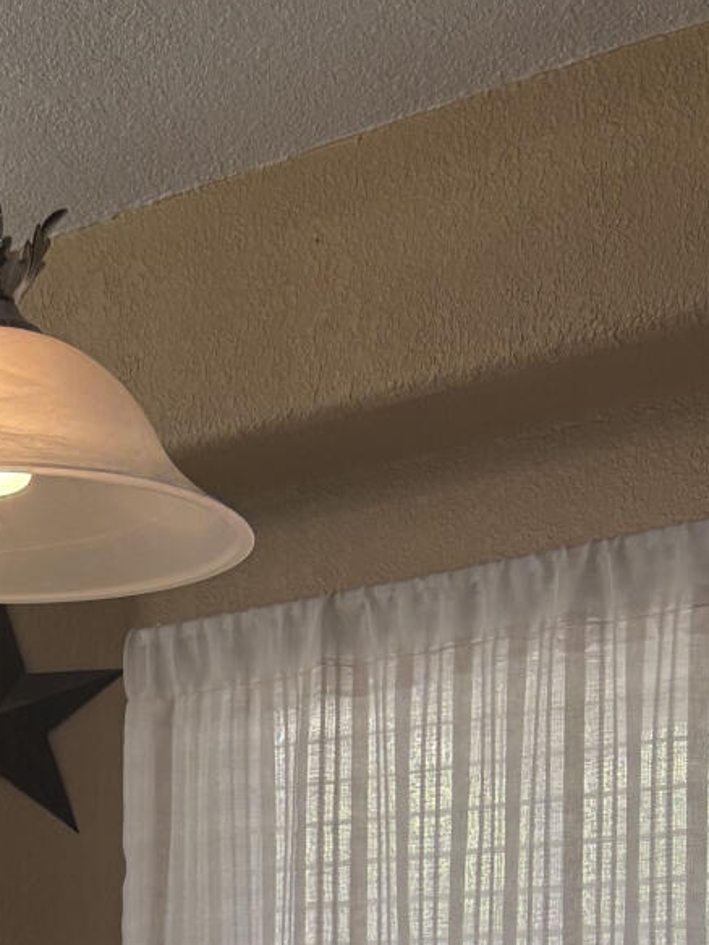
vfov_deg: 18.4
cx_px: -92
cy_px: 1586
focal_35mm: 89
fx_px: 2431
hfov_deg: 16.1
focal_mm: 5.96
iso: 80
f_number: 1.6
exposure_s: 1/199
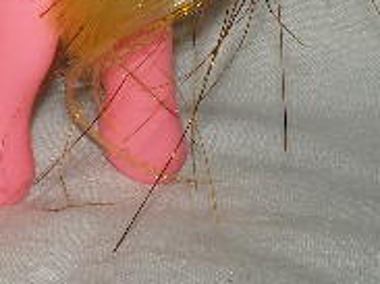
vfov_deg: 10.8
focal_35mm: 133
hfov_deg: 14.5
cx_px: -50
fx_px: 1459
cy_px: -131
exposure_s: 1/30
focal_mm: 6.3
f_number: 4.6
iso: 64
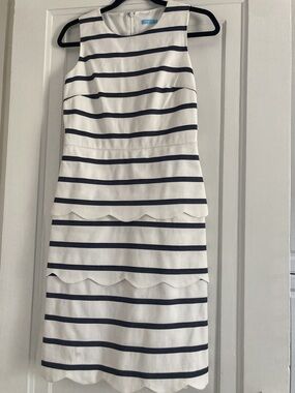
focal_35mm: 28
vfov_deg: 63.4
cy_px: 196
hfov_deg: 49.7
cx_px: 148
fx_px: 318
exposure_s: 1/60
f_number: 1.8
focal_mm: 3.99
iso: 160
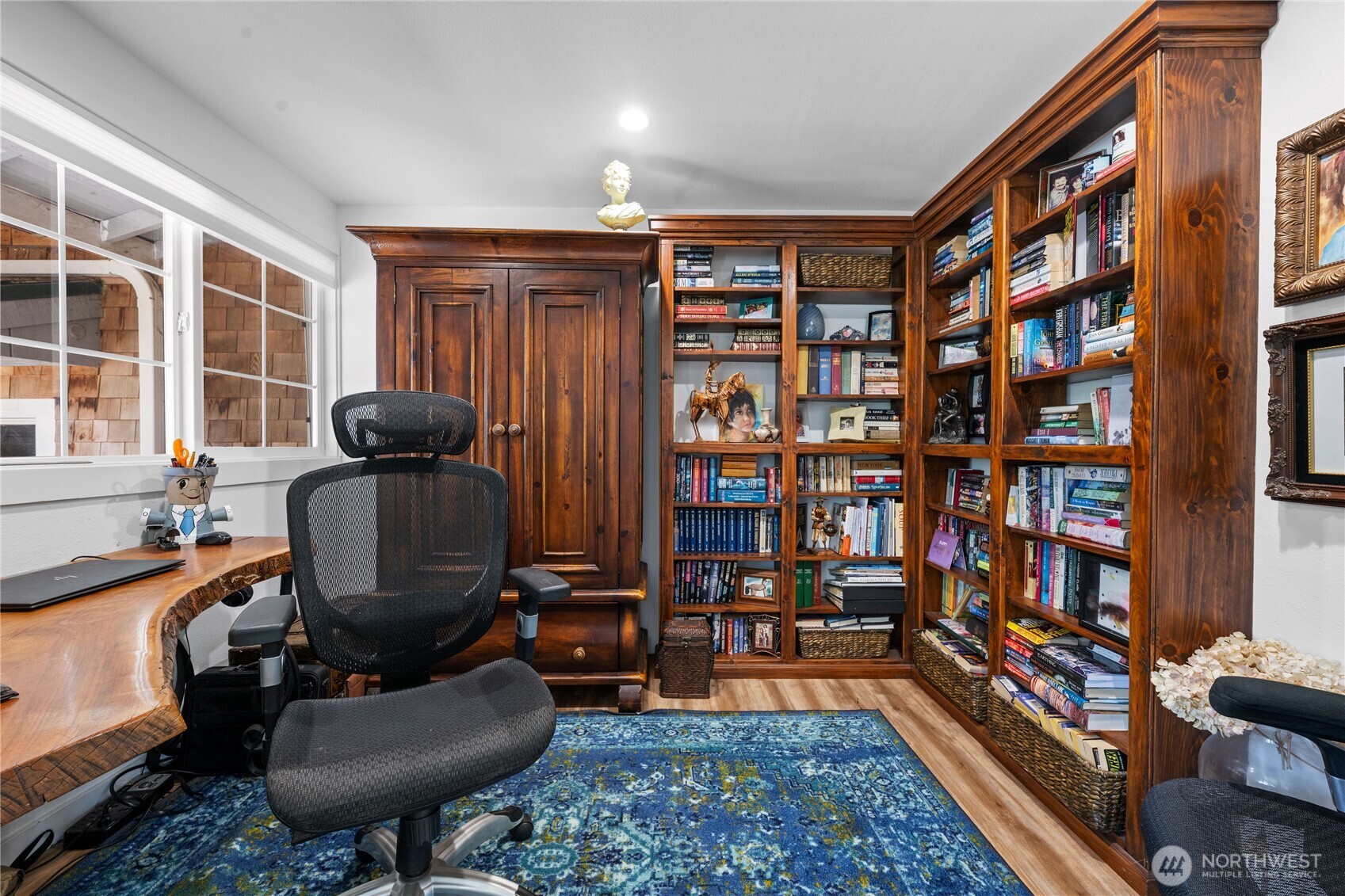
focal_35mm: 14
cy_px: 448
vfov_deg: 81.2
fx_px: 523
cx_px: 672
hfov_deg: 104.3
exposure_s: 1/3
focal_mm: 14
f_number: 9
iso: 400
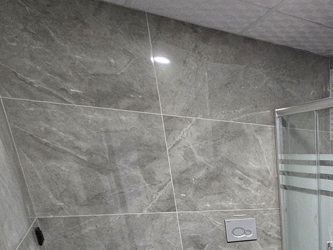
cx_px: 392
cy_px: 302
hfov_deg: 39.9
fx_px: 327
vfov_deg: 33.7
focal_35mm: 34
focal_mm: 2.2
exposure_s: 1/33.4
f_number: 2.2
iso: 500
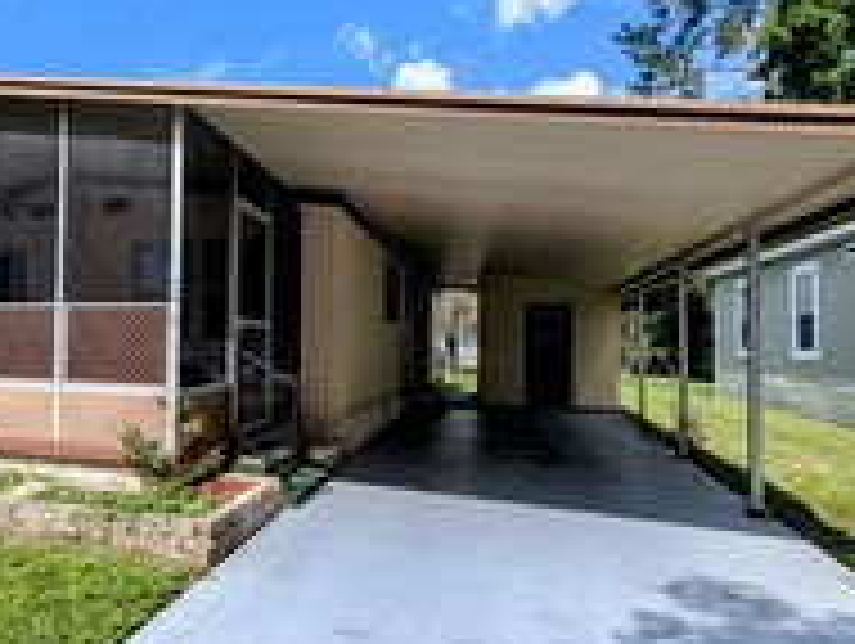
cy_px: 329
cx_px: 256
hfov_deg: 68.6
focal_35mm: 24
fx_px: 594
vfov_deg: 56.9
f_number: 2.2
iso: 45
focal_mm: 1.95
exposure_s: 1/1395
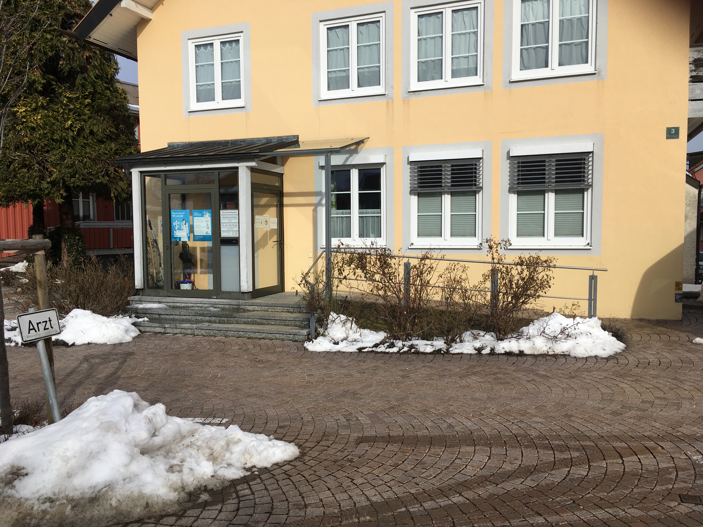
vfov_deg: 48.2
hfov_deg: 61.7
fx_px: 589
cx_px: 352
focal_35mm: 29
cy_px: 264
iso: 25
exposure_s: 1/2198
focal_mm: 4.15
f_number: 2.2
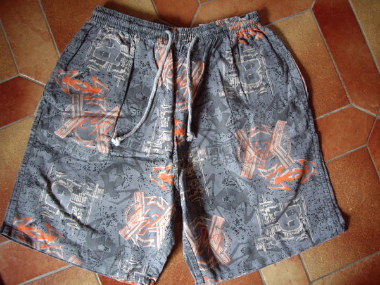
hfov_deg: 49.0
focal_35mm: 38
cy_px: 142
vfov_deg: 37.7
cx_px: 190
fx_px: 417
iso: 200
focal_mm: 6.2
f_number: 2.7
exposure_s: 1/30
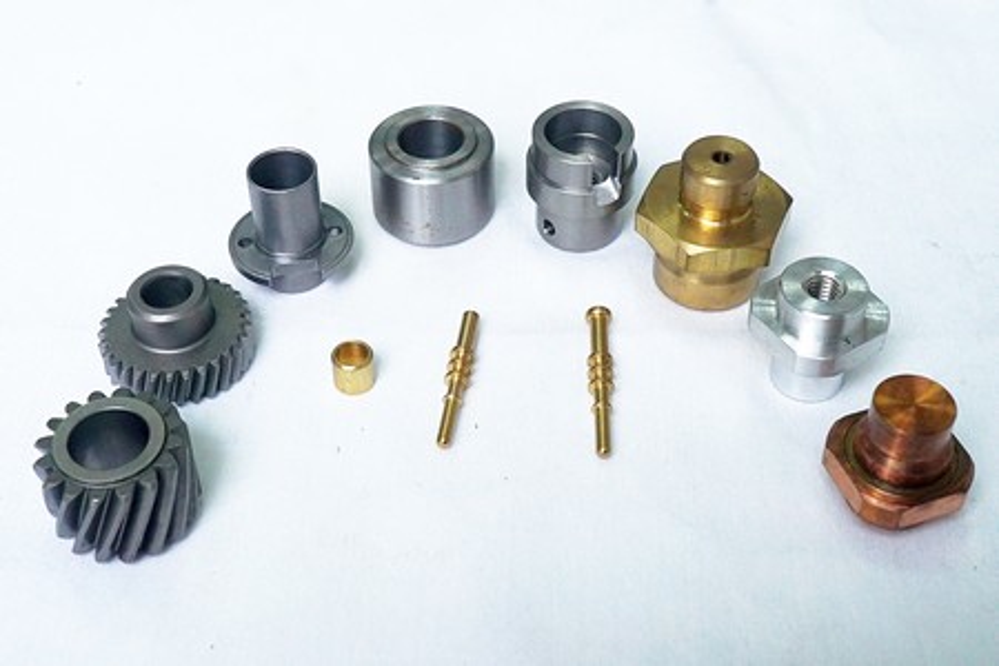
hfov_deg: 63.7
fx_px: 805
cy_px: 333
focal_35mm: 29
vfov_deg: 45.0
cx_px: 500
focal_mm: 29
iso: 1000
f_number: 10
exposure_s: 1/80
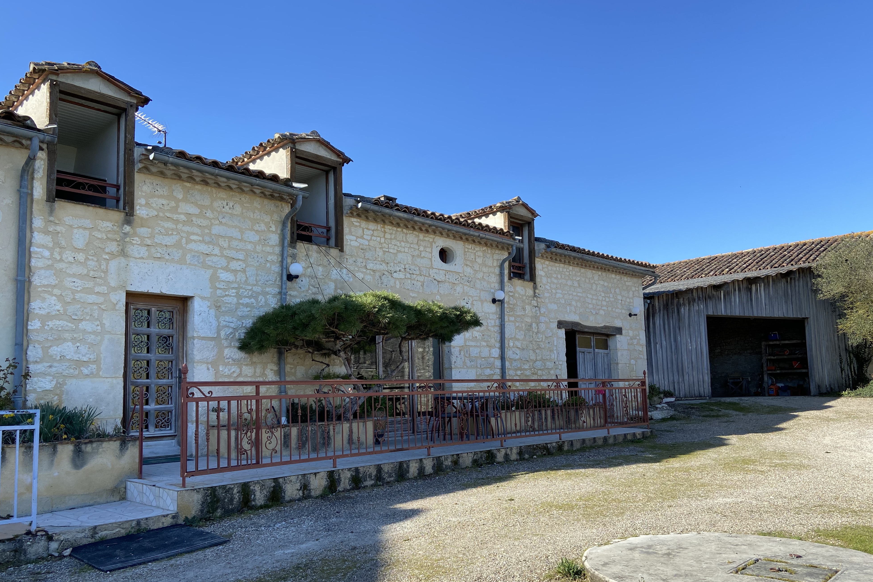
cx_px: 440
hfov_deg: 65.5
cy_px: 335
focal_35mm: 28
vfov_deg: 46.3
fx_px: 679
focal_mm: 4.25
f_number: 1.8
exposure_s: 1/1447
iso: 32
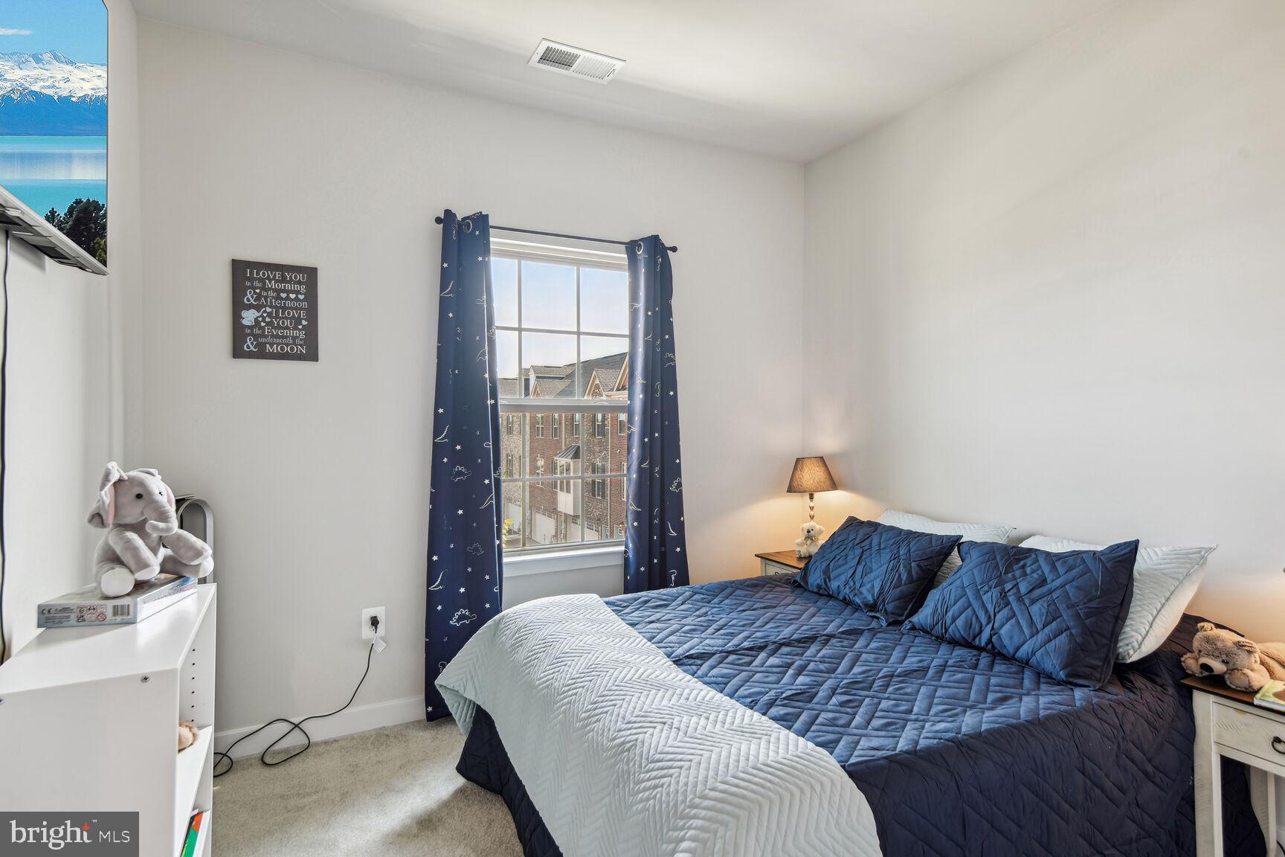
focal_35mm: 19
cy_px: 428
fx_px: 678
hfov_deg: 86.9
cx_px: 642
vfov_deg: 64.6
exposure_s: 1/5
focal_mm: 19
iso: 200
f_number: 8
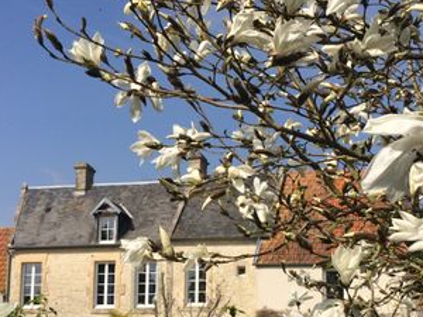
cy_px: 242
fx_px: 709
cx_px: 214
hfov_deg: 33.2
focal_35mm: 58
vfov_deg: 24.9
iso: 32
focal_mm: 4.15
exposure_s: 1/3425
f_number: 2.2
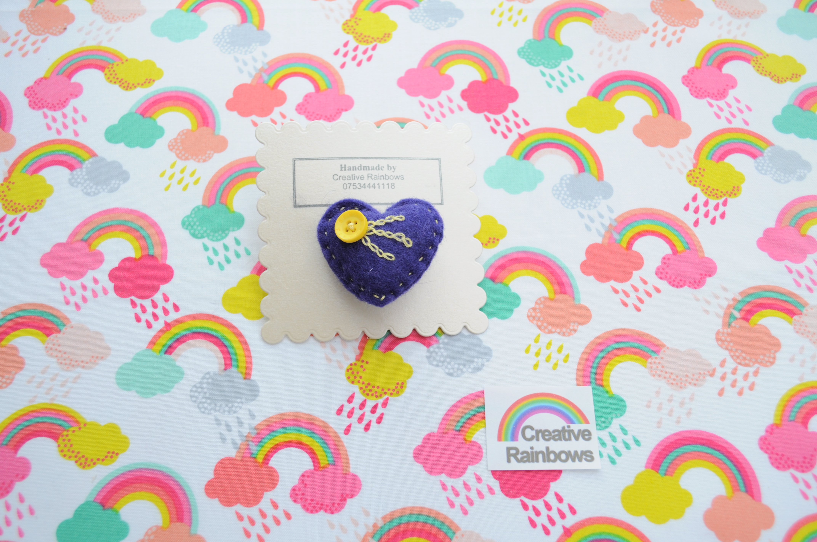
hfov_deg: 57.3
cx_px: 408
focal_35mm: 33
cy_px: 271
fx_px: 748
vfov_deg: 39.9
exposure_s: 1/125
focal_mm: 22
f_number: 5.6
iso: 200
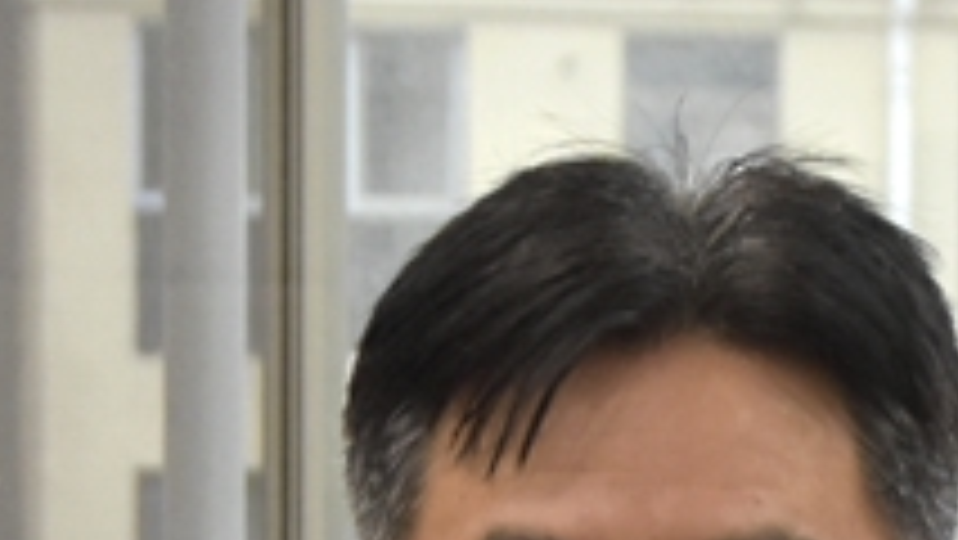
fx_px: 5901
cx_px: 670
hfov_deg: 9.3
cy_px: 1274
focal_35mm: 232
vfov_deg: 5.1
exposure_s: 1/125
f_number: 5.6
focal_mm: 35
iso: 1250
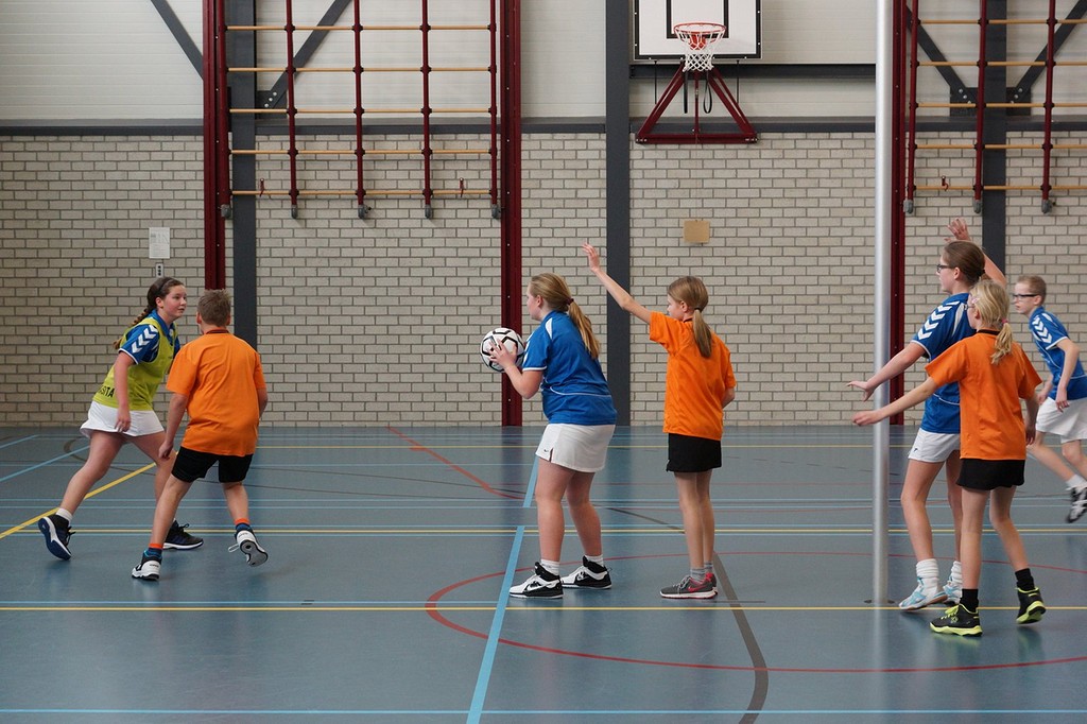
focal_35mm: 75
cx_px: 544
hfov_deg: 27.0
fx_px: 2264
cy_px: 362
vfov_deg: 18.2
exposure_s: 1/250
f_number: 4
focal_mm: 50
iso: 1000
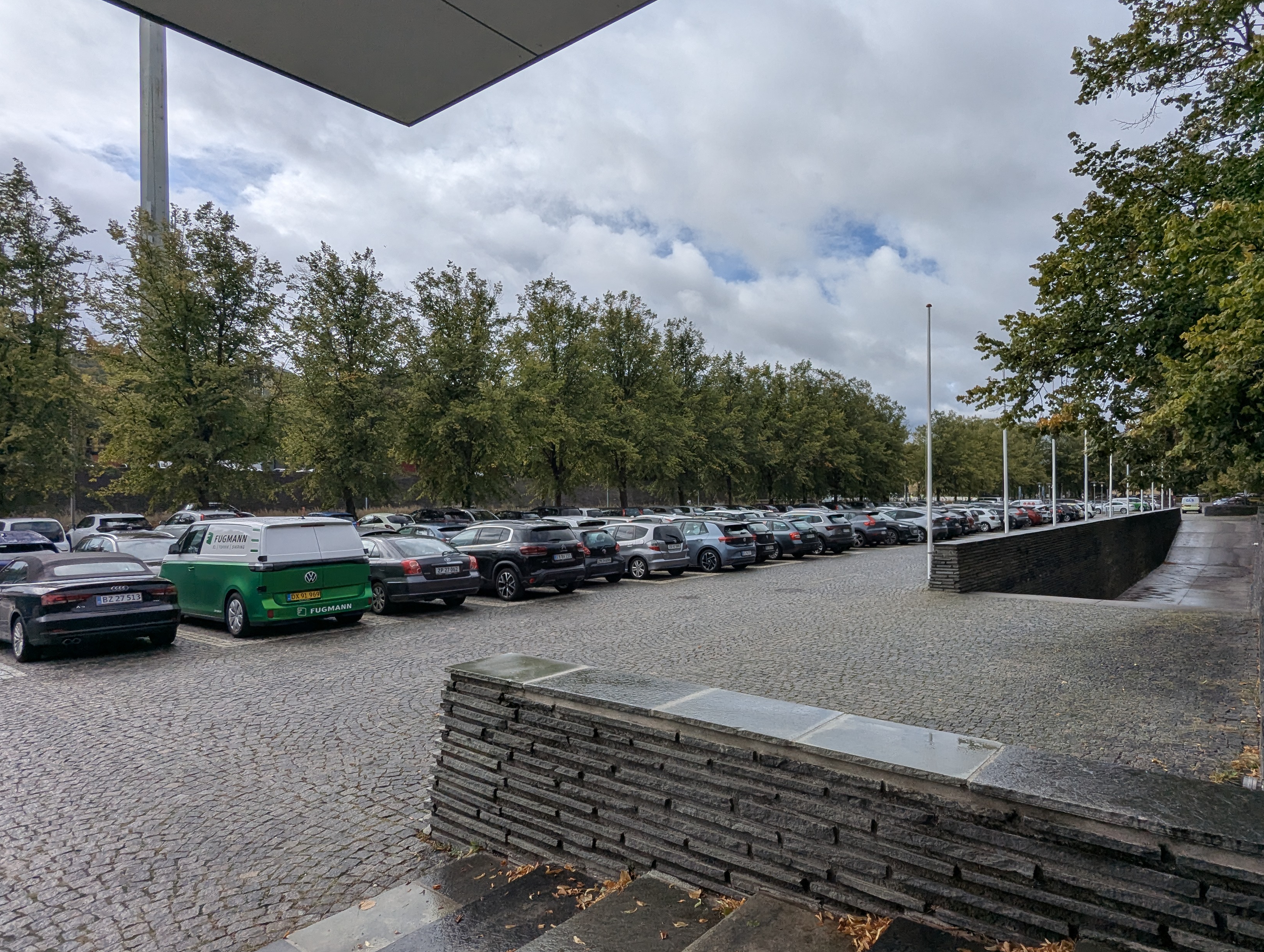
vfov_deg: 66.1
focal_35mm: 20
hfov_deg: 81.3
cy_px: 500
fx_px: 731
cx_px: 712
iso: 43
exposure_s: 1/3571
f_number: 2.2
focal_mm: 2.35
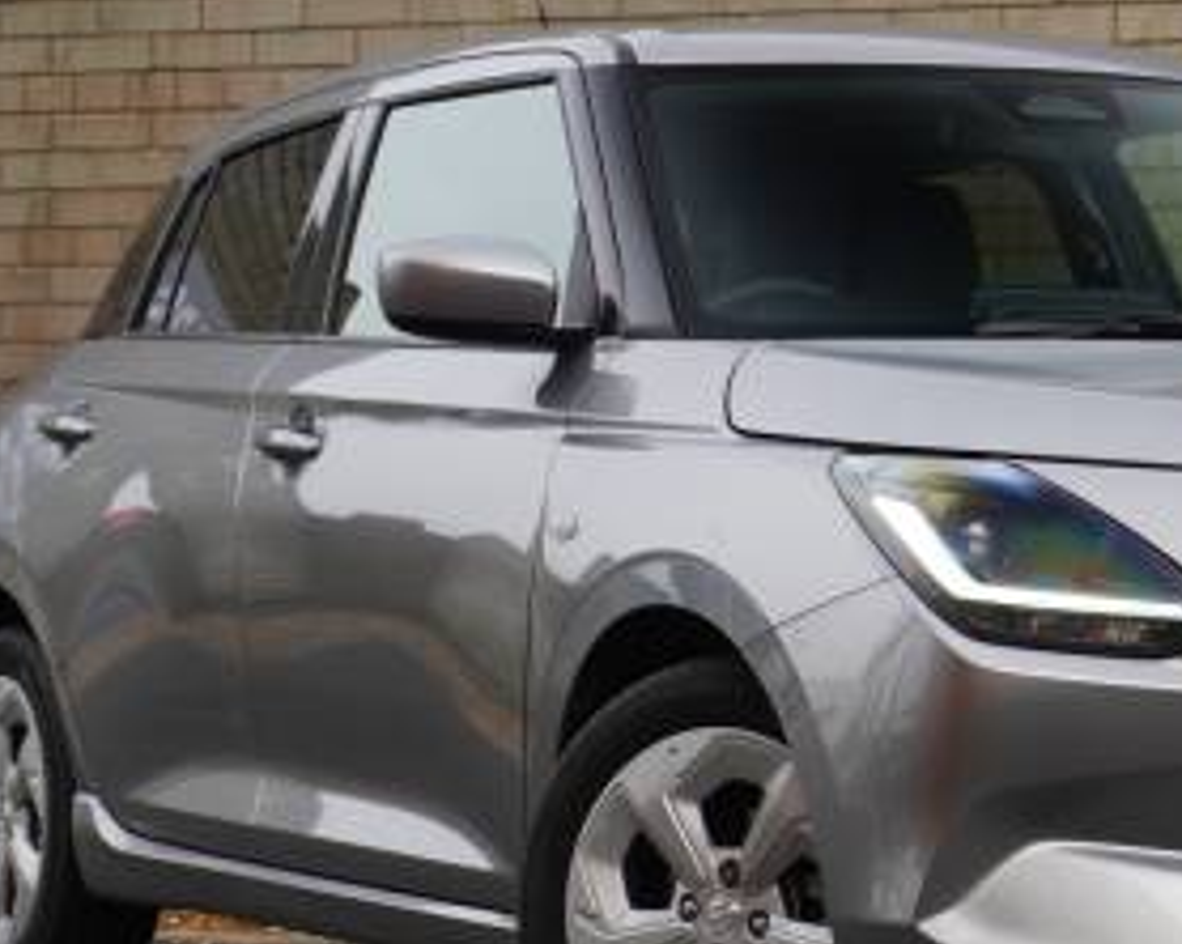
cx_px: 969
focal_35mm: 149
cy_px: 459
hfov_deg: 12.9
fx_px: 5209
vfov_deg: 10.4
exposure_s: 1/160
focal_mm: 46
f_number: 5.6
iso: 250
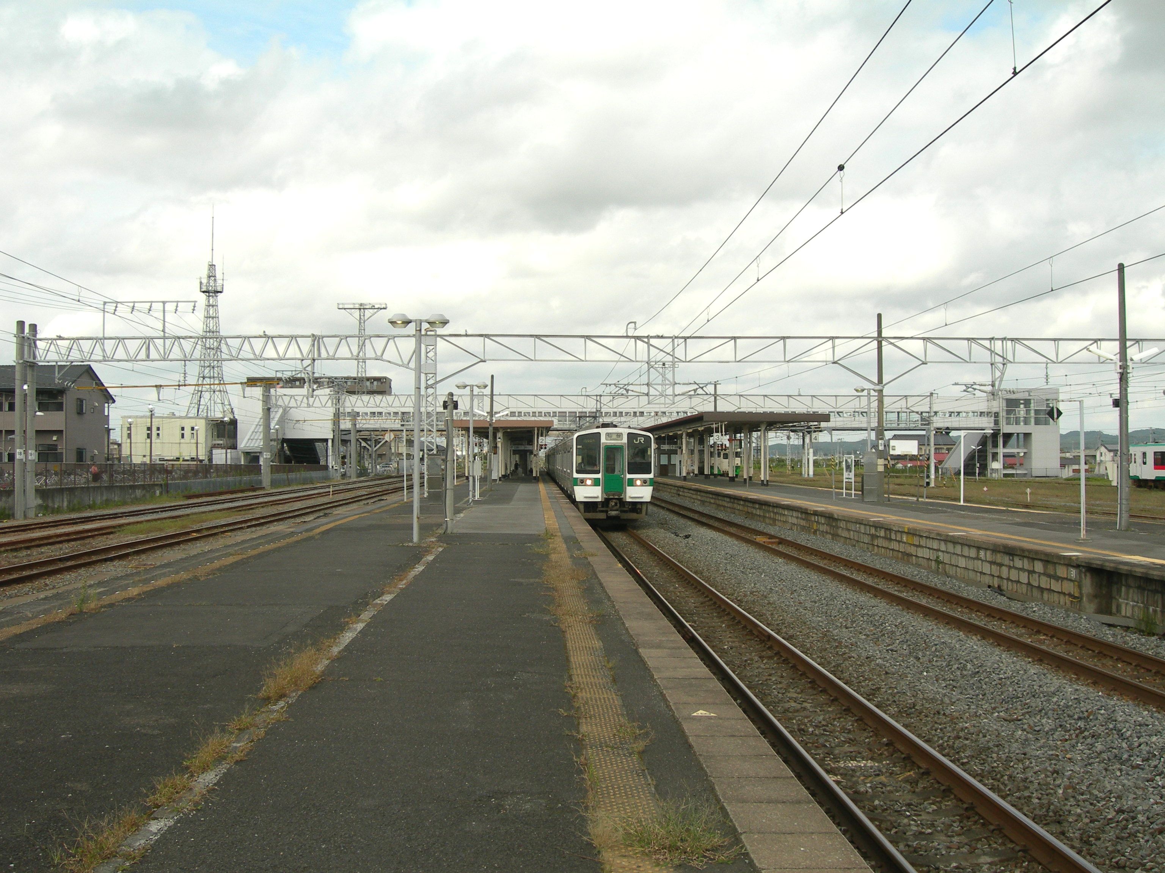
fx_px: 1279
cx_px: 582
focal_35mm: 38
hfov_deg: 49.0
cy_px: 436
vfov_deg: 37.7
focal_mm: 7.8
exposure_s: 1/415
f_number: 4.8
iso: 50
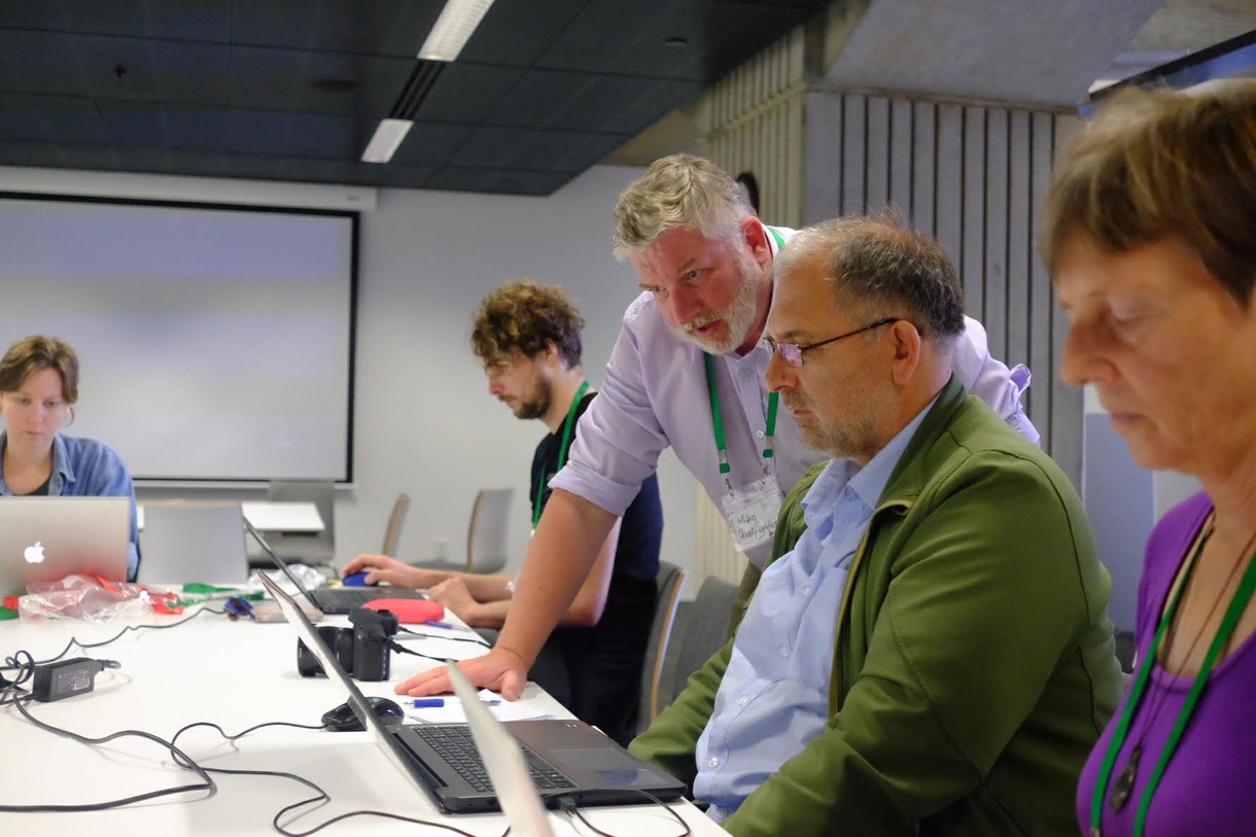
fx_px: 1430
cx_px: 628
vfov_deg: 32.6
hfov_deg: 47.4
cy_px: 418
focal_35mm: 41
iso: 3200
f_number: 2.8
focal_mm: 27
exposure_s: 1/200
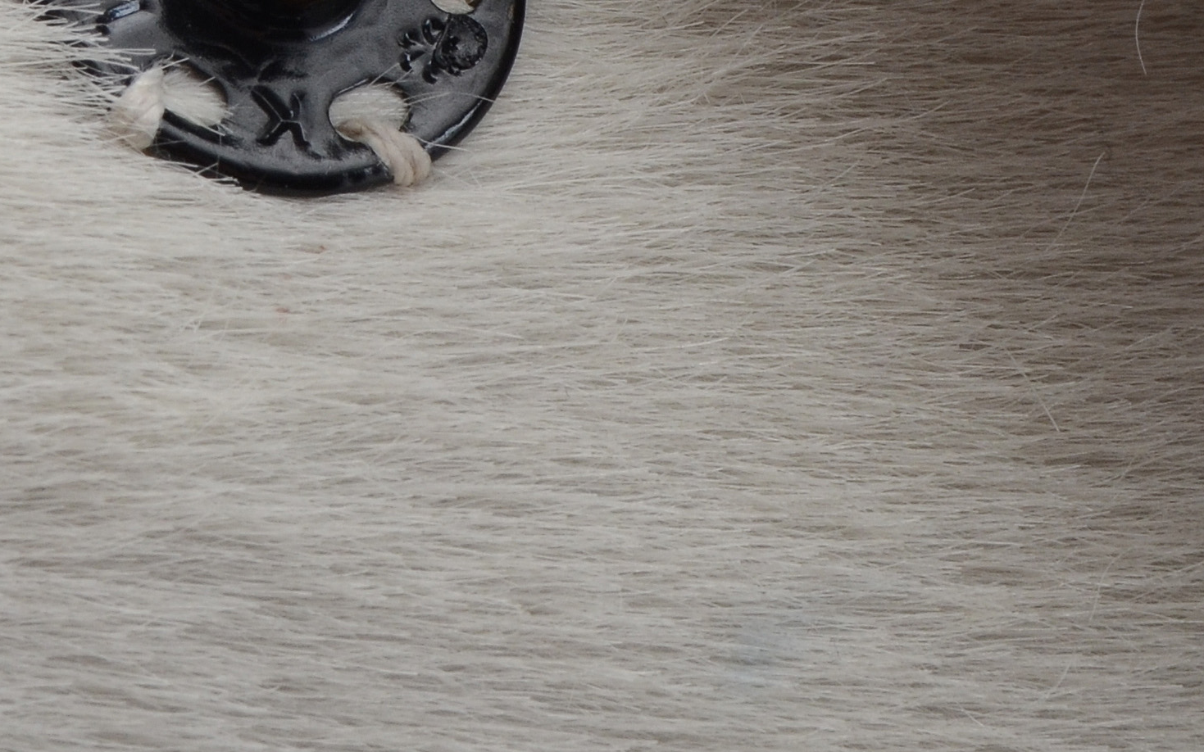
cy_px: -229
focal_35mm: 215
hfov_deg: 9.7
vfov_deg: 6.1
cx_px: 199
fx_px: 7055
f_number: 13
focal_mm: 42
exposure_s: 1/125
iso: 400
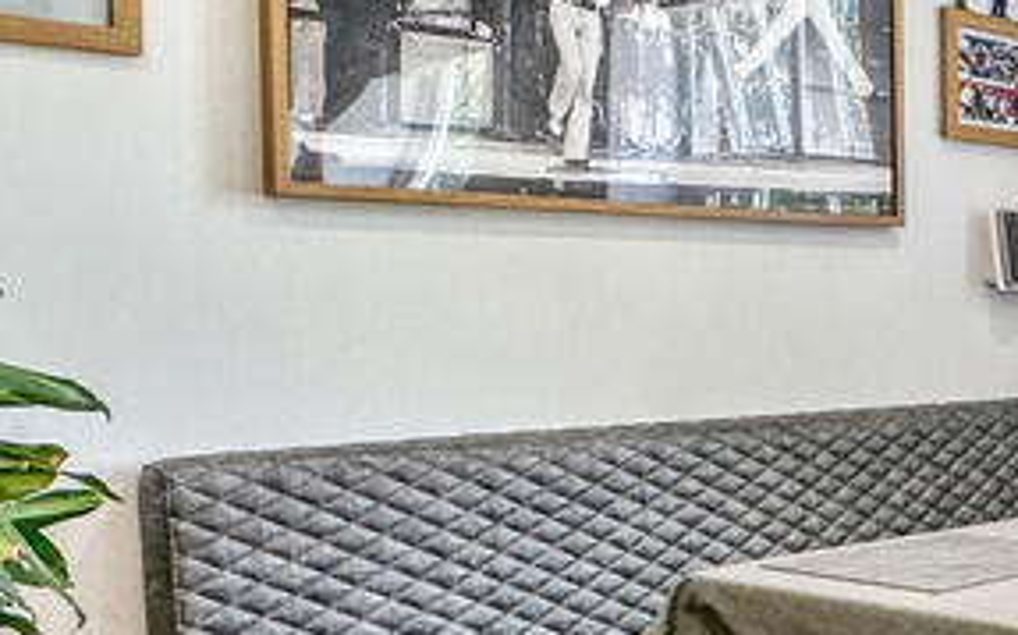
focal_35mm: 53
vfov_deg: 24.2
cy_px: 443
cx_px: 1302
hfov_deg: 30.6
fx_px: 1470
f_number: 2.2
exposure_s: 1/100
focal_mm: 2.22
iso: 100
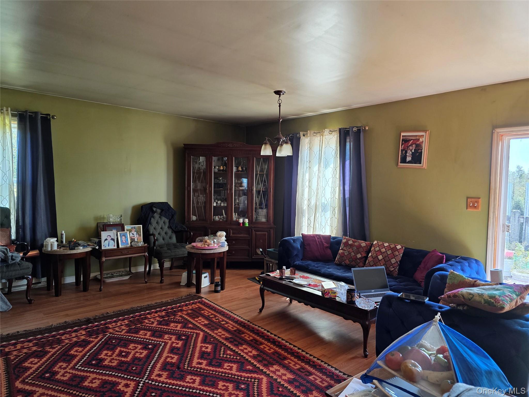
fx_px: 351
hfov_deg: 73.9
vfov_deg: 58.9
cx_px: 264
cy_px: 198
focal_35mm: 23
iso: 160
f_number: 1.7
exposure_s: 1/120
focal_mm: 6.3
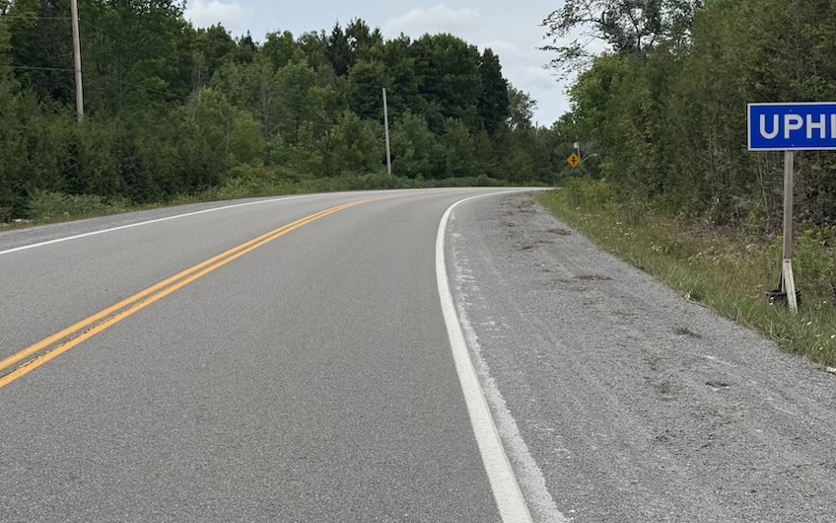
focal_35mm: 60
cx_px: 413
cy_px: 202
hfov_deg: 34.0
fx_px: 1367
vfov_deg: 21.6
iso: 64
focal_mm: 6.76
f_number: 1.78
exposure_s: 1/5376
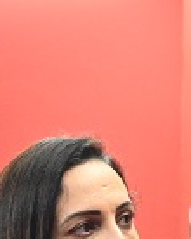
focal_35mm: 184
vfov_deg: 9.9
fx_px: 1303
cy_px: 436
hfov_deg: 8.3
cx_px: 188
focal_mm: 20
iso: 2500
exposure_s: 1/160
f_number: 4
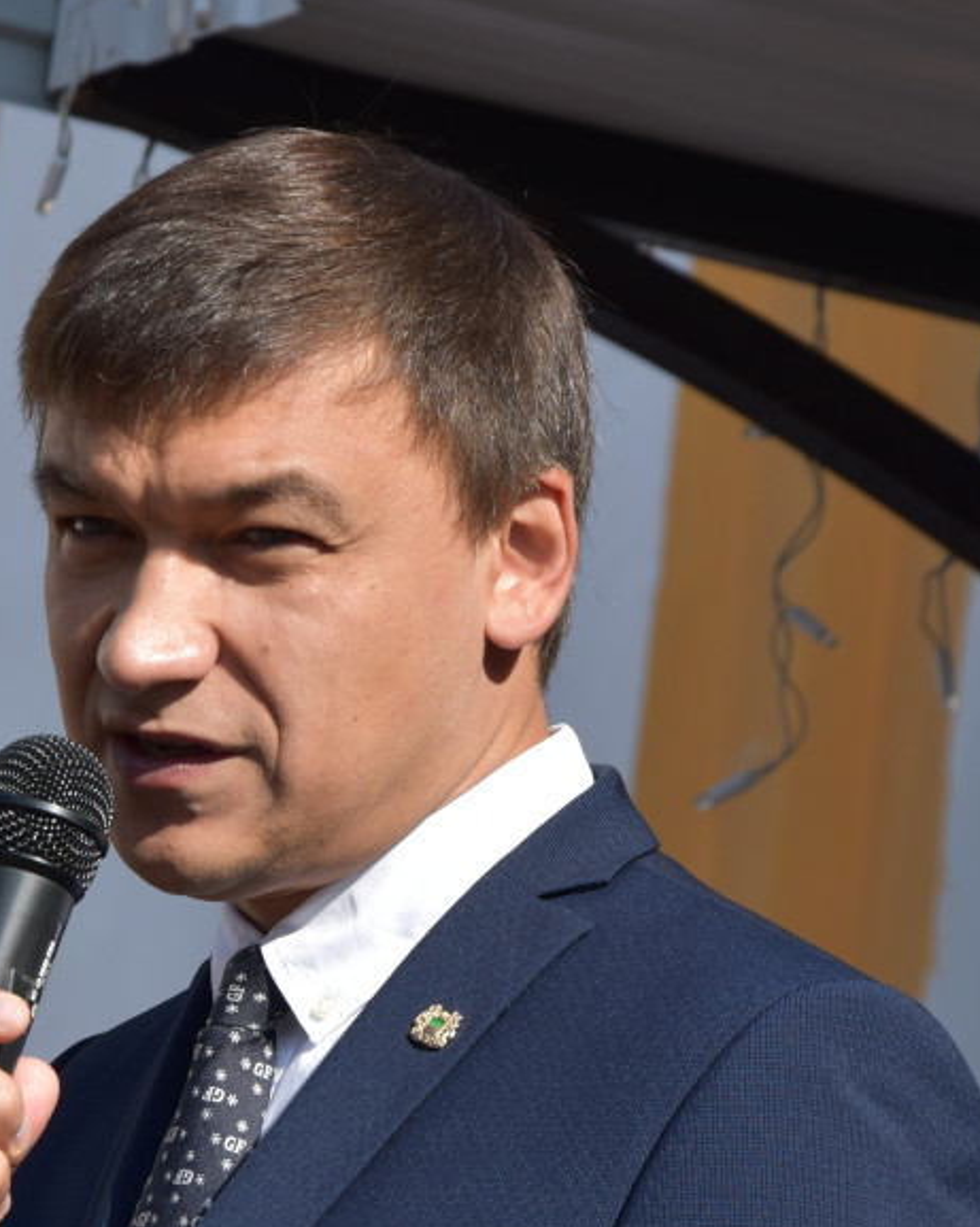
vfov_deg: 5.9
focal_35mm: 328
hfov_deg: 4.7
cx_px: 323
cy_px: 816
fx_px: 11903
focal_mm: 105
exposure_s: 1/250
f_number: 8
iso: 110
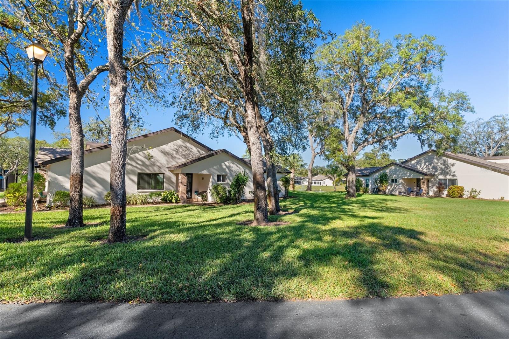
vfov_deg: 72.0
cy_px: 170
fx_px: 233
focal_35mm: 16
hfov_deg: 95.0
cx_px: 254
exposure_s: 1/320
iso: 640
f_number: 8
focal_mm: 11
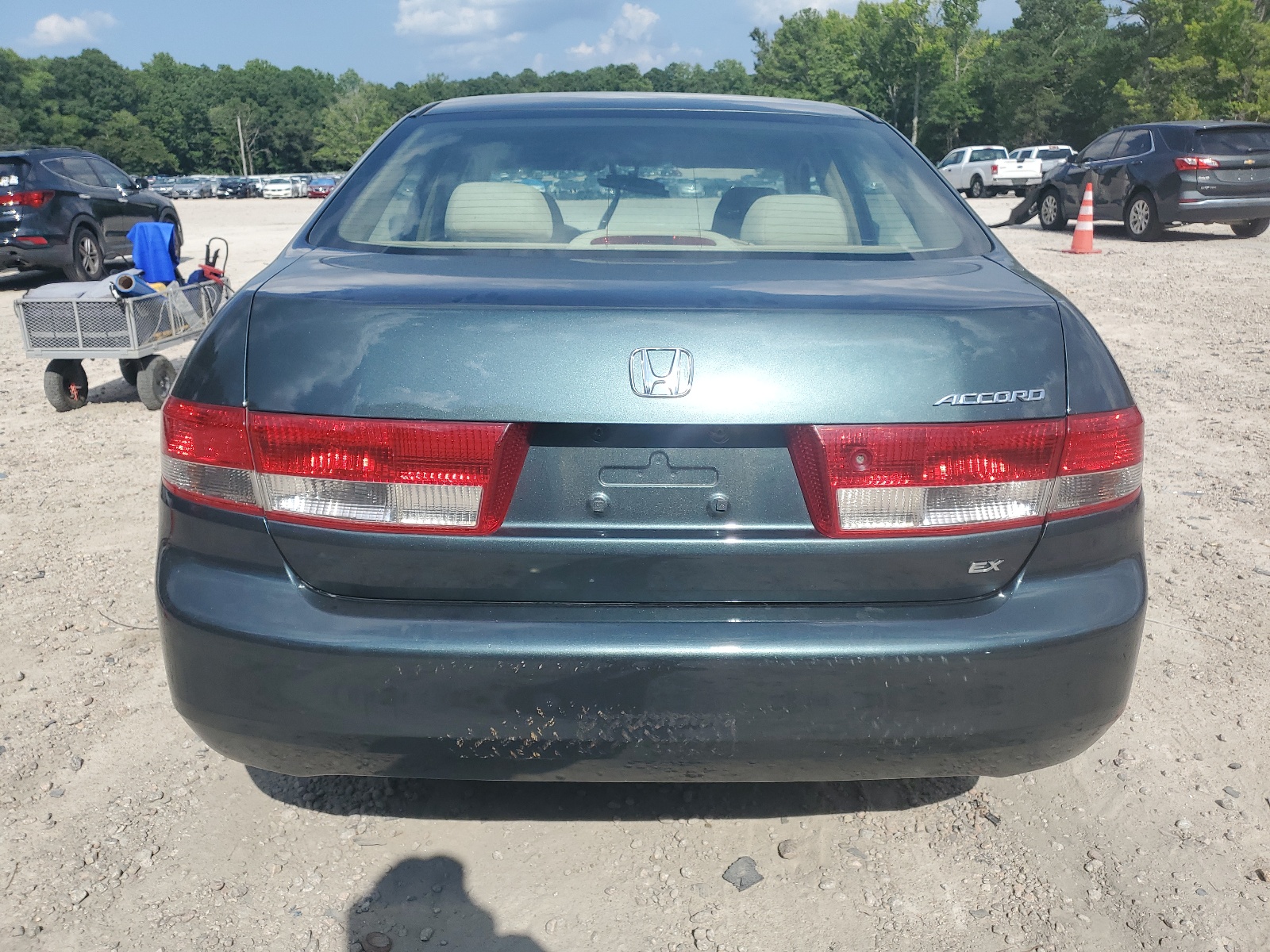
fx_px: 954
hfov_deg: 67.3
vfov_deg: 53.1
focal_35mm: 26
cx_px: 635
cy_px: 476
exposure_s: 1/3333
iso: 50
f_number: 1.5
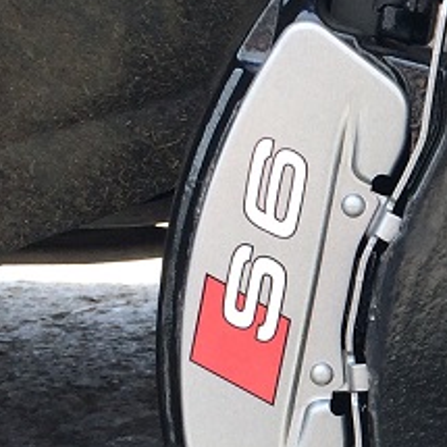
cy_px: 299
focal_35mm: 122
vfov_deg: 14.3
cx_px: 719
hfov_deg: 13.3
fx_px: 1782
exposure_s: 1/323
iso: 32
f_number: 2.2
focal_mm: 4.15
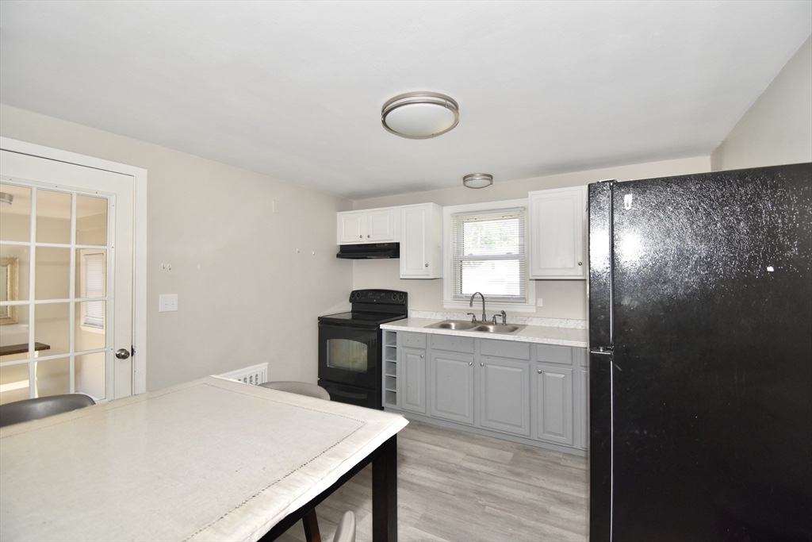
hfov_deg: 100.4
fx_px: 338
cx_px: 406
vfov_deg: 77.3
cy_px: 271
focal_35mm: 15
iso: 800
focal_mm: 10
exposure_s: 1/160
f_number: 4.5
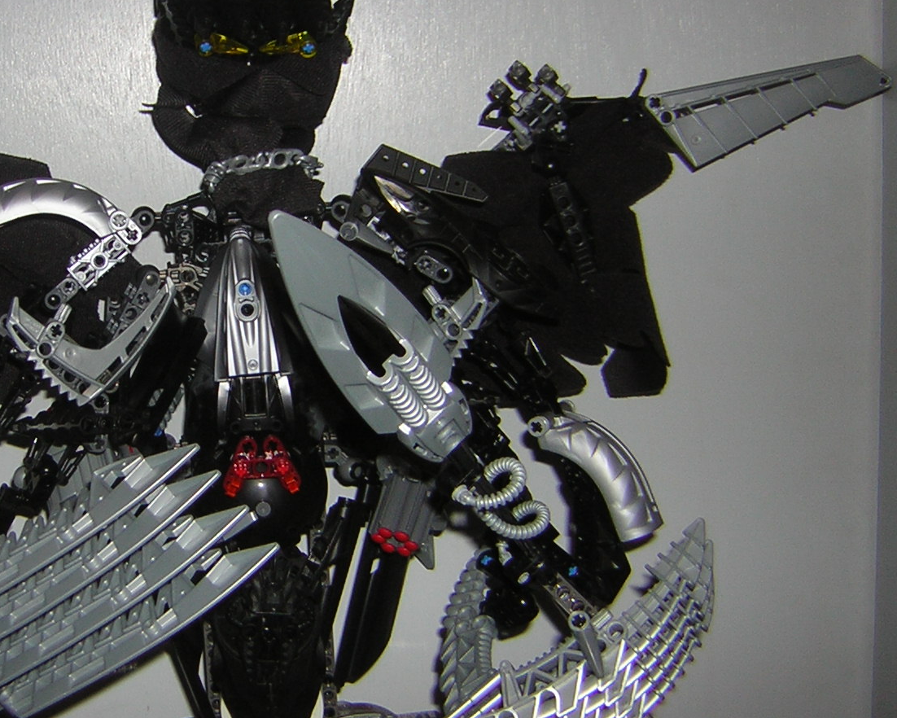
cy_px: 341
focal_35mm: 51
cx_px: 272
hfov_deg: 36.1
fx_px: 1354
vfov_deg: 29.7
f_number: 2.6
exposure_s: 1/60.1
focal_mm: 4.7
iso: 50
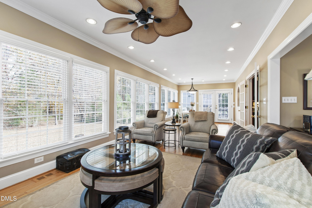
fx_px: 130
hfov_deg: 100.4
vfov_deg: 77.3
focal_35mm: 15
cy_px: 104
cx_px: 156
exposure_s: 1/2.5
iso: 100
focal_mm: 10
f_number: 8
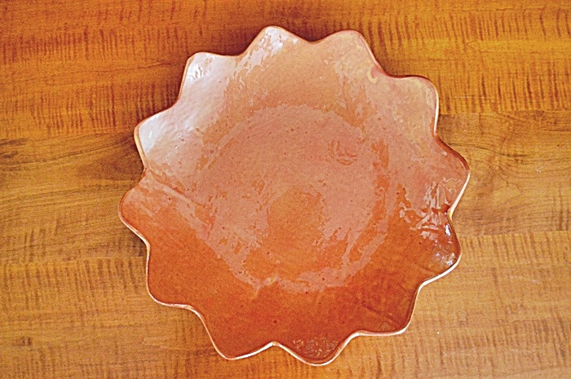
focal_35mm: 36
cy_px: 190
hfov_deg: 53.2
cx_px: 286
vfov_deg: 36.8
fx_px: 570
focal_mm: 24
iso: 3200
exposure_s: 1/15
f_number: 4
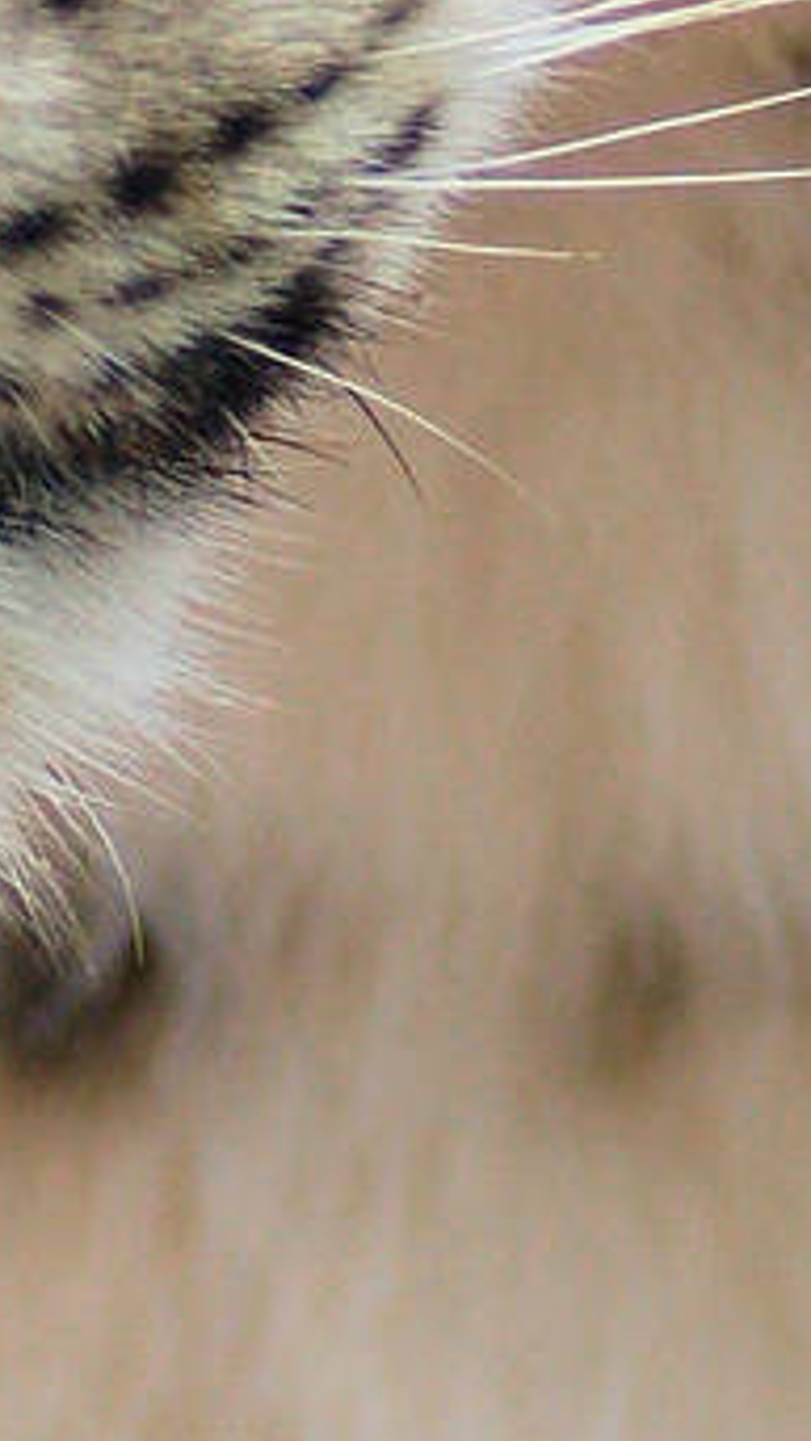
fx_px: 19607
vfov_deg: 4.2
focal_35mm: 513
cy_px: -227
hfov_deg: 2.4
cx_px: -71
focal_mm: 70
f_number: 4
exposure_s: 1/125
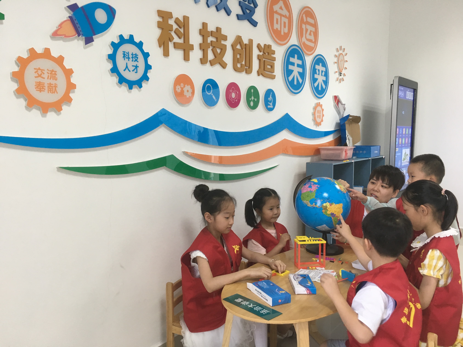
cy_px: 174
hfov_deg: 61.7
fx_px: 388
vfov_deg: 48.2
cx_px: 232
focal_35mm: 29
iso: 125
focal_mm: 4.15
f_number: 2.2
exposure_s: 1/33
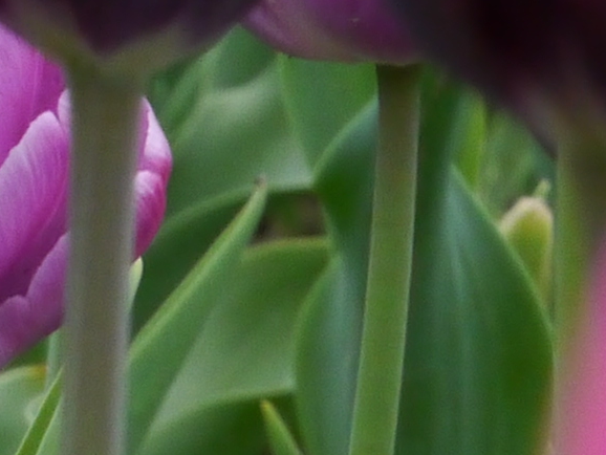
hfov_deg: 1.7
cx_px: -1027
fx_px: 20036
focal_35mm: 1144
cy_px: -989
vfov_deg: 1.3
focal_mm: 72
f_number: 10
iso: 640
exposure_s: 1/160
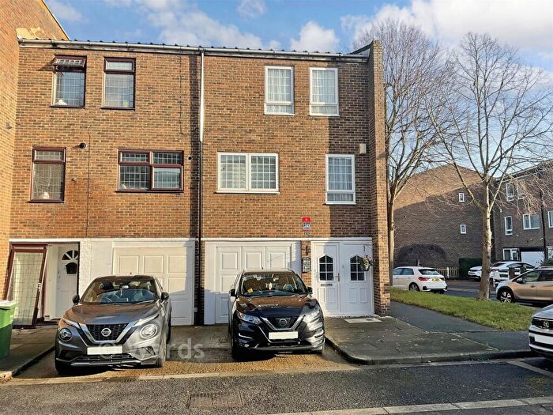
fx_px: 463
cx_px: 276
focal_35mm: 29
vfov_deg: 48.2
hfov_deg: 61.7
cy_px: 208
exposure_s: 1/816
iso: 16
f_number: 1.8
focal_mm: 3
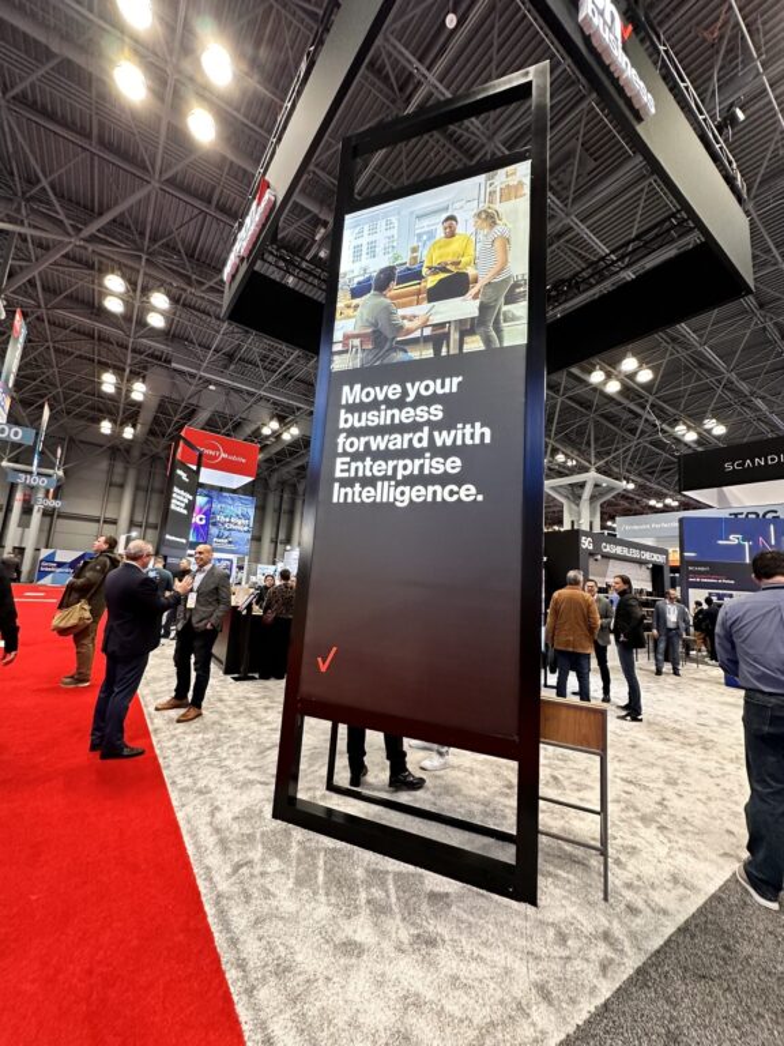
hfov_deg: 85.7
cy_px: 523
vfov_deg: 102.1
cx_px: 392
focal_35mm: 14
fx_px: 423
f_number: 2.2
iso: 250
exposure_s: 1/60
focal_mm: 2.22
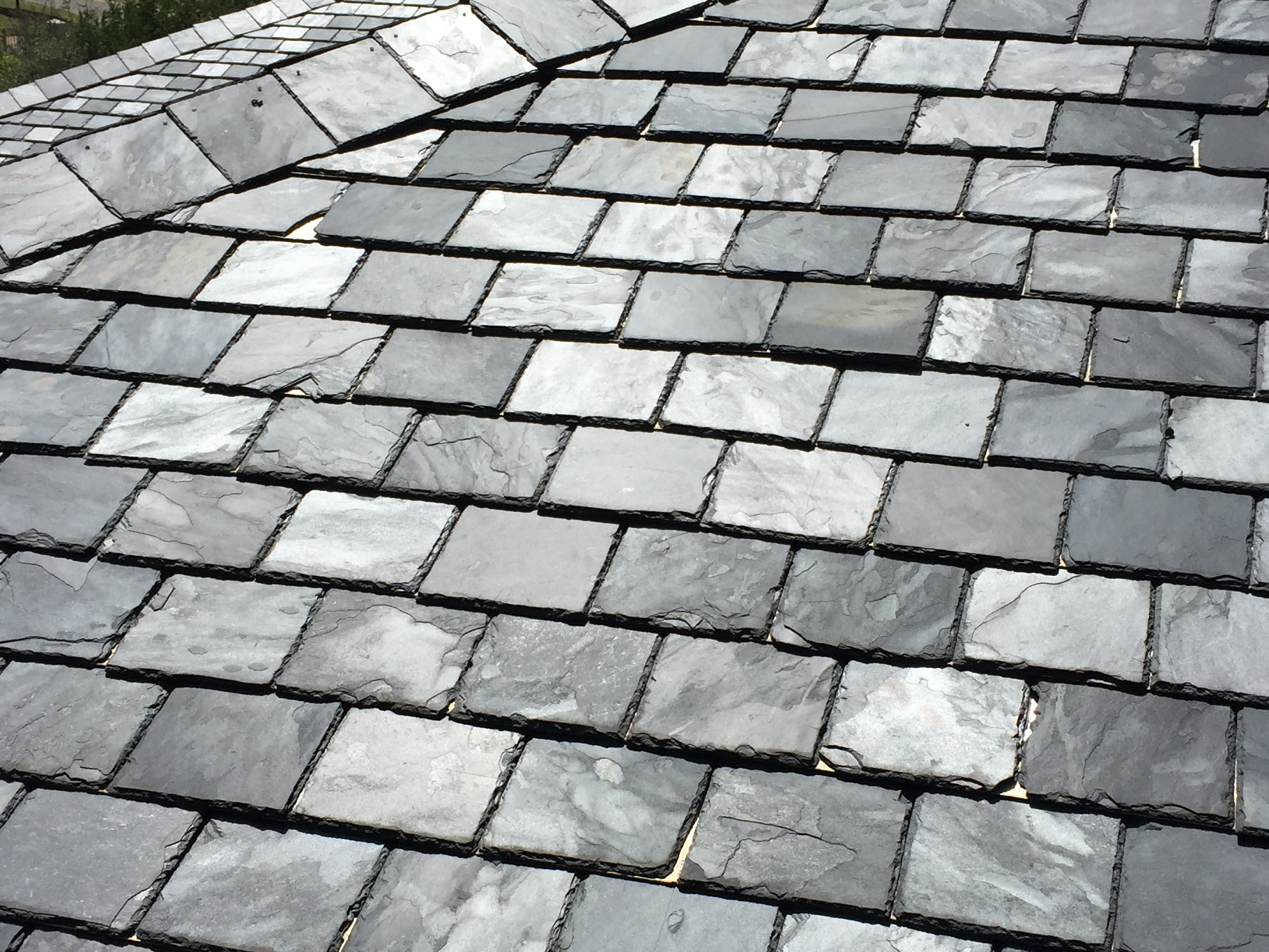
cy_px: 570
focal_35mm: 52
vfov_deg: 28.0
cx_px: 660
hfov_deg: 36.8
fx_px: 1906
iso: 32
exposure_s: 1/5650
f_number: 2.2
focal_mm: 4.15
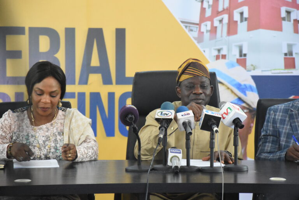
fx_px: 1308
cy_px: 100
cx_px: 150
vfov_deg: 8.7
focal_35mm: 158
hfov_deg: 13.0
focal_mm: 105
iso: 7200
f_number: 5.6
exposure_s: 1/160
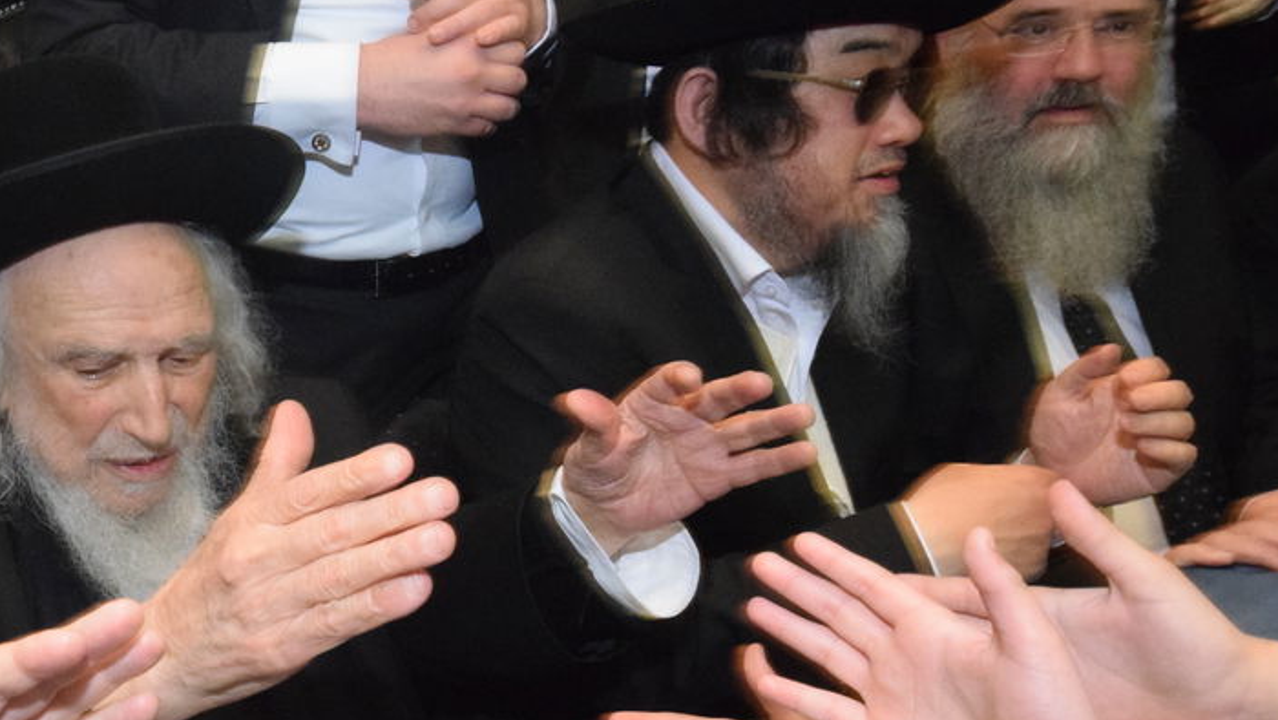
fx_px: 1491
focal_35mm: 44
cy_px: 394
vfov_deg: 27.1
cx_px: 210
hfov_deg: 43.6
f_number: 11
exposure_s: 1/100
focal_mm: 14
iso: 5000
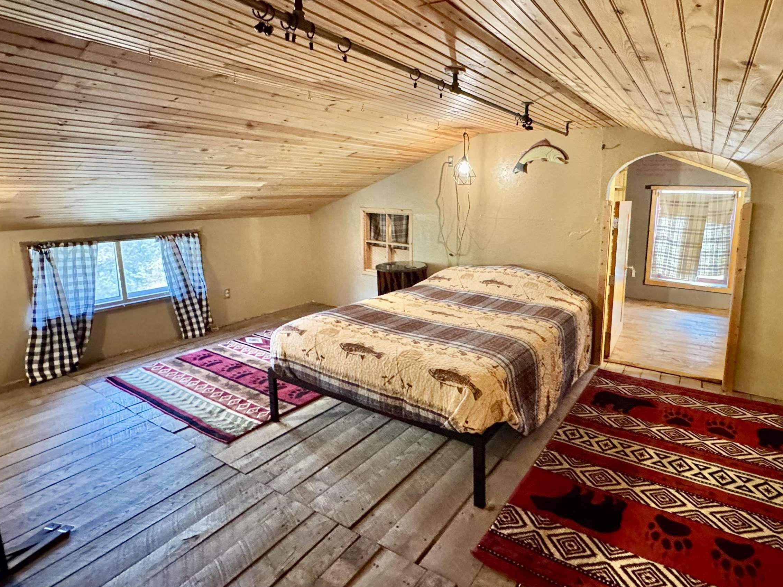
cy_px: 254
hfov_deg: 83.7
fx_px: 430
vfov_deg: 68.4
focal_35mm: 19
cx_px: 468
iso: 1000
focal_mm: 2.22
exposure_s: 1/60
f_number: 2.2
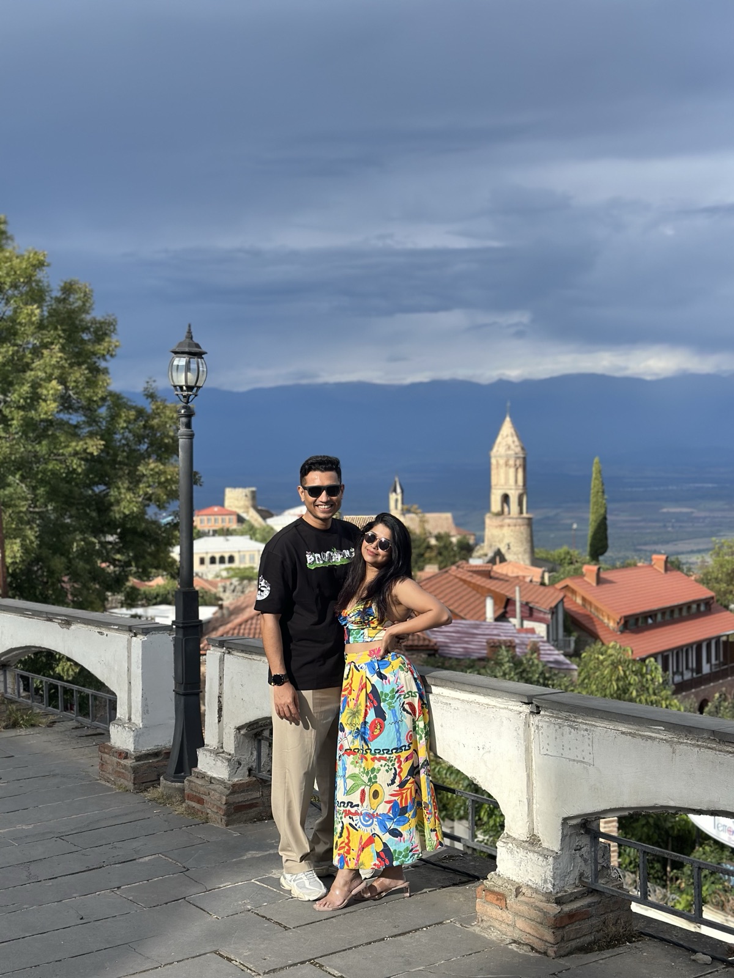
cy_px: 489
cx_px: 367
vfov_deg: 39.7
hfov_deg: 30.3
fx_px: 1357
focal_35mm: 48
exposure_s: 1/3876
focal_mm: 6.86
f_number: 1.78
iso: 100
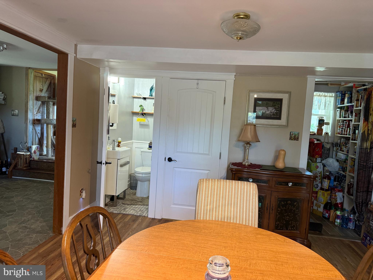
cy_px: 140
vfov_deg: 56.8
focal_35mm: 24
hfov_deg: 71.6
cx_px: 186
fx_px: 259
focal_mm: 6.76
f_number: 1.78
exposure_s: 1/60
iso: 250
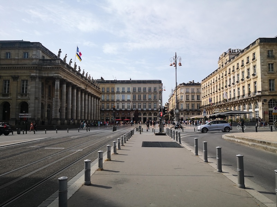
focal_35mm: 27
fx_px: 216
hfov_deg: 65.3
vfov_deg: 51.4
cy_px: 104
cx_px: 138
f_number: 1.6
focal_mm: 3.95
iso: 50
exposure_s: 1/2146
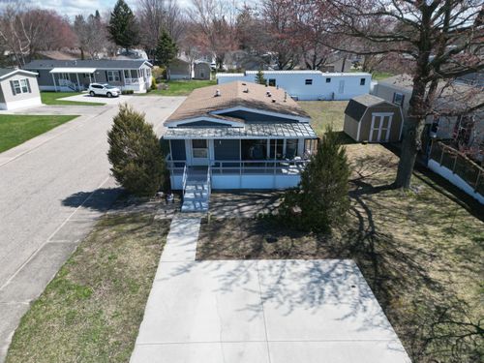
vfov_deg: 56.8
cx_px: 242
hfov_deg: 71.6
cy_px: 182
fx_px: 336
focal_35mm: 24
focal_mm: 6.72
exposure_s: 1/3200
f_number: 1.7
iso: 200
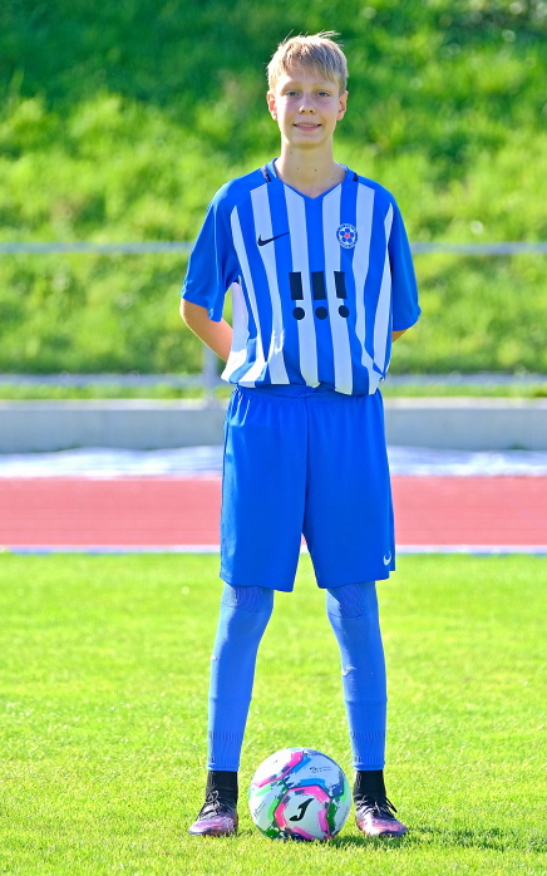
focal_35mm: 177
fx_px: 4224
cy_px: 439
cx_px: 288
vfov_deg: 11.8
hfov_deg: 7.4
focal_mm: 115
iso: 320
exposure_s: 1/1300
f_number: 2.8
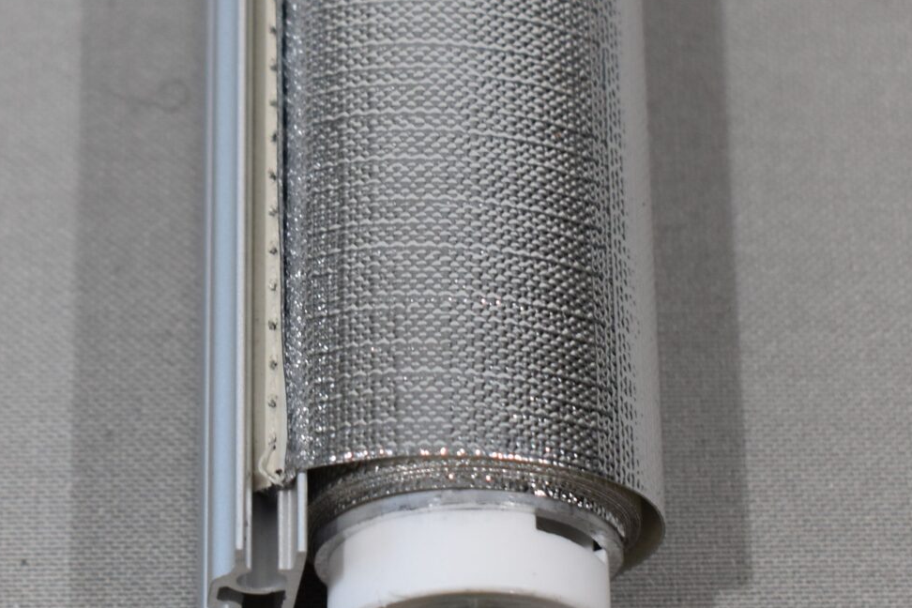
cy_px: 247
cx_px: 456
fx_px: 4205
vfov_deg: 8.3
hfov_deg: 12.4
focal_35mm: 166
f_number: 5.6
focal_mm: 42
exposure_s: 1/125
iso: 400
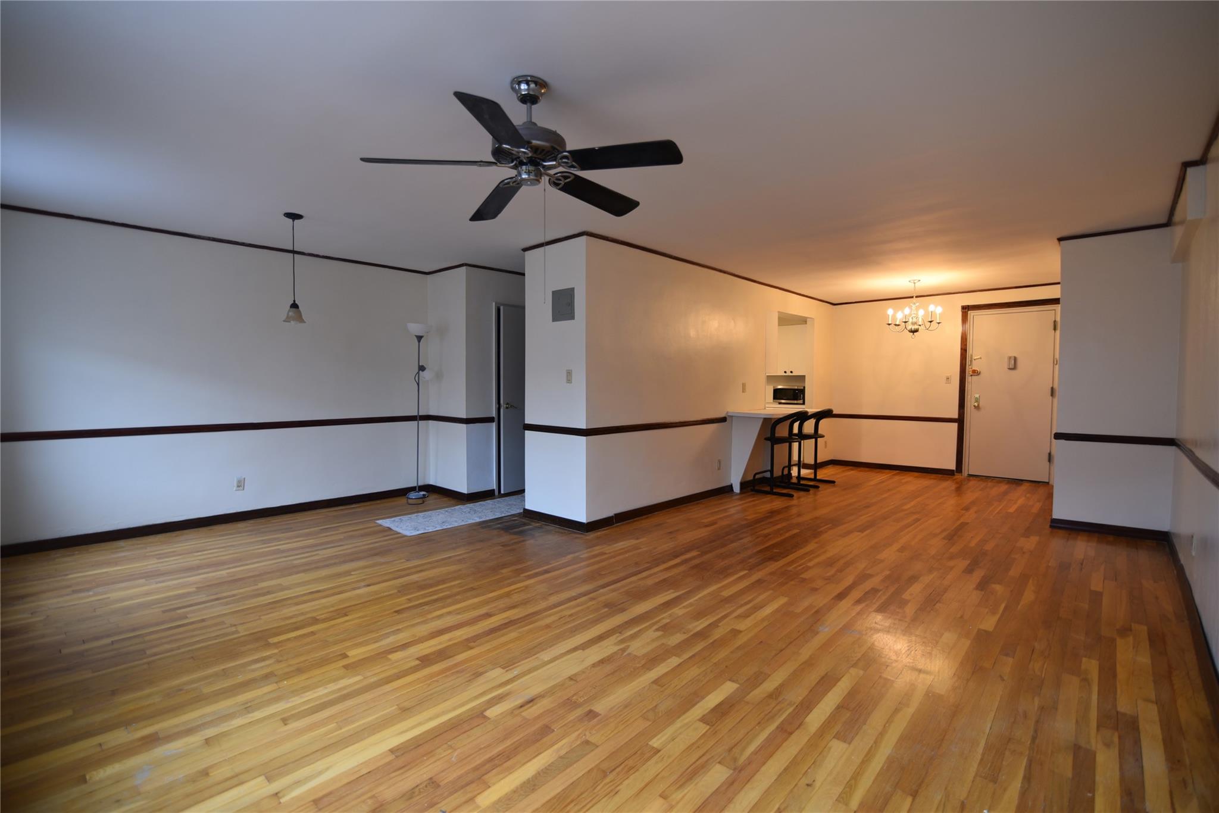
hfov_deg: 96.7
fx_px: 542
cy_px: 406
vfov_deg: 73.8
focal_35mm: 16
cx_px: 610
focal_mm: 16
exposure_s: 1/60
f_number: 2.8
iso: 400
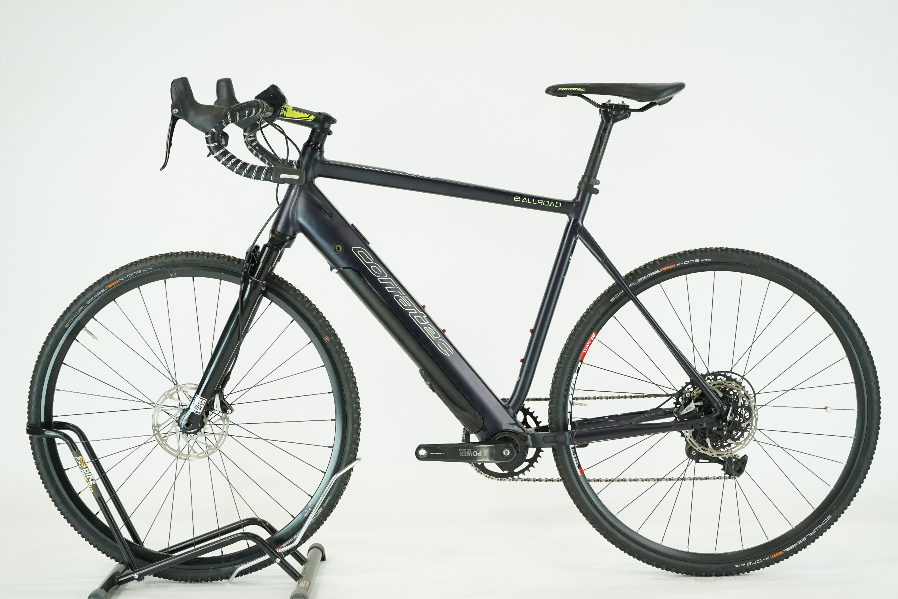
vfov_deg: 20.9
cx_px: 449
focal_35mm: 65
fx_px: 1621
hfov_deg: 31.0
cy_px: 300
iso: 1600
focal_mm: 65
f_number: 5.6
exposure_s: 1/200
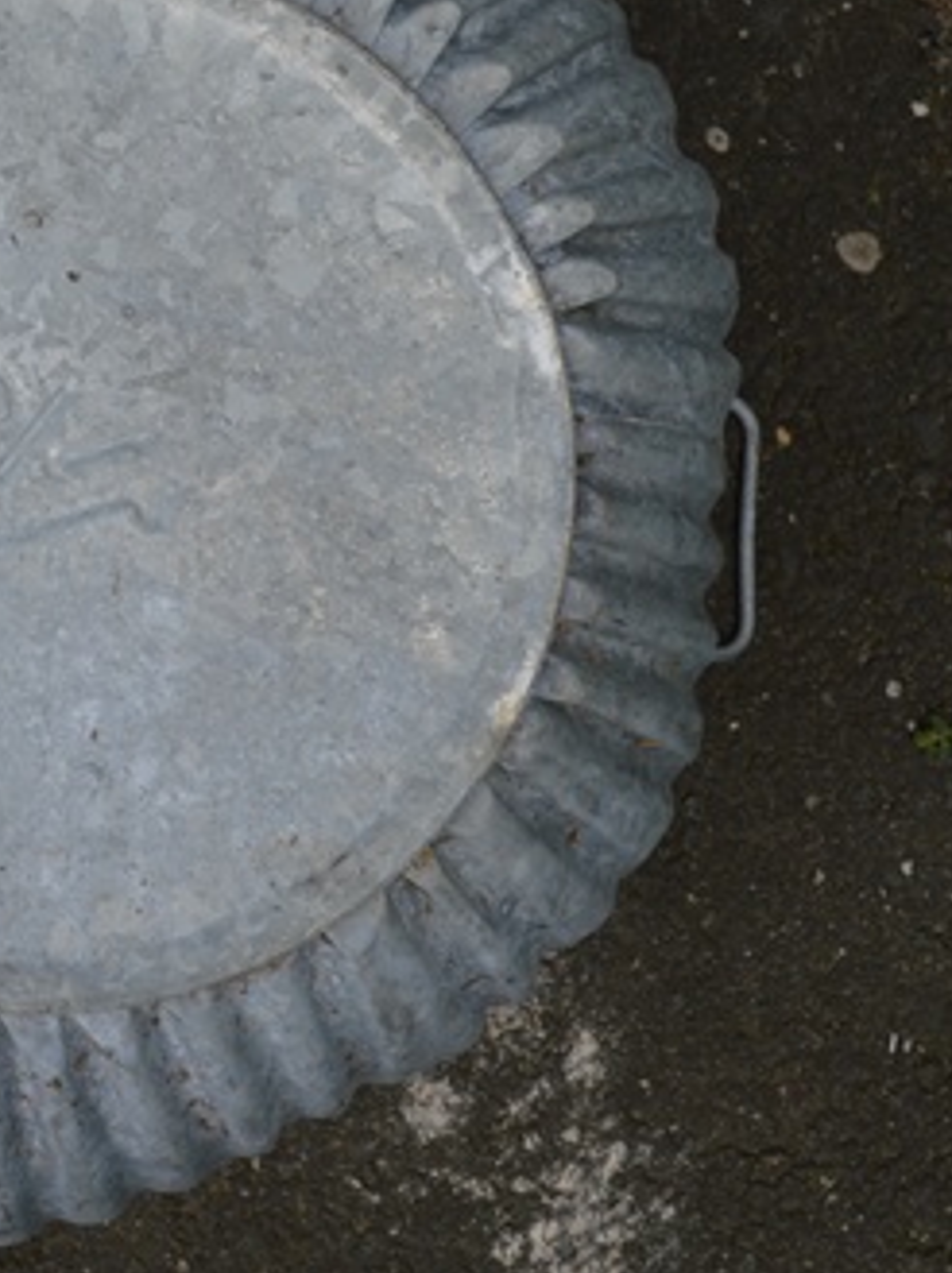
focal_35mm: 70
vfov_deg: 27.7
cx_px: -14
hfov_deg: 20.3
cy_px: 464
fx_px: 2572
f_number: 6.3
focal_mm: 24
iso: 100
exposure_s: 1/160
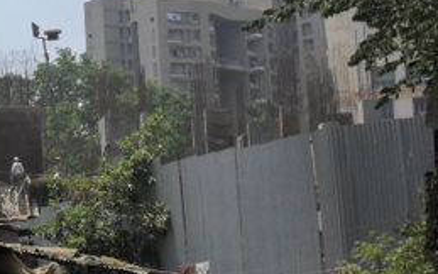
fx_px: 1719
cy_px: 25
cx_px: -211
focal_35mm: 144
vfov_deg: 9.1
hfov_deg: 13.7
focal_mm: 7.8
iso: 100
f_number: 4.5
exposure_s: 1/750
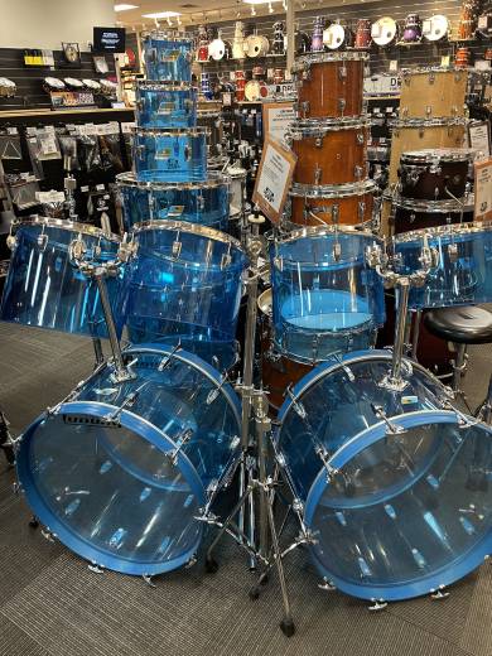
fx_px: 493
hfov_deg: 53.1
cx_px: 246
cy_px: 328
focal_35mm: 26
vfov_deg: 67.3
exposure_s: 1/60
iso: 250
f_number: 1.5
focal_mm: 5.7
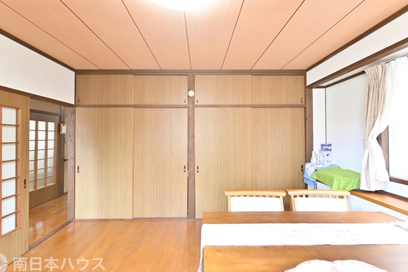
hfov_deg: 96.7
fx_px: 181
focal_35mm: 16
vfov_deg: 73.8
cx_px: 198
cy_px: 135
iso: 1600
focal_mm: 10
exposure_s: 1/15
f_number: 7.1
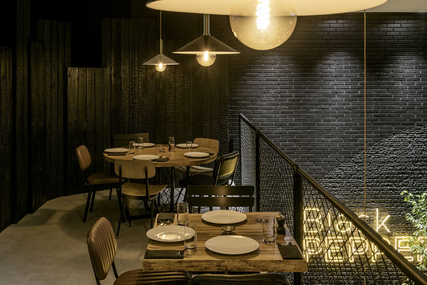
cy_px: 142
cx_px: 214
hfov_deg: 53.1
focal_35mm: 36
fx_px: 427
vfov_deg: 36.9
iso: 64
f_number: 13
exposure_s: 1.3
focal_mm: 36
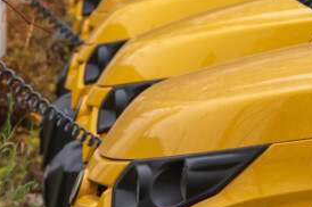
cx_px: 125
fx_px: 5505
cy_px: 184
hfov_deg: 3.2
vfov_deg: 2.2
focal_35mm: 636
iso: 800
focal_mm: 145
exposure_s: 1/200
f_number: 7.1
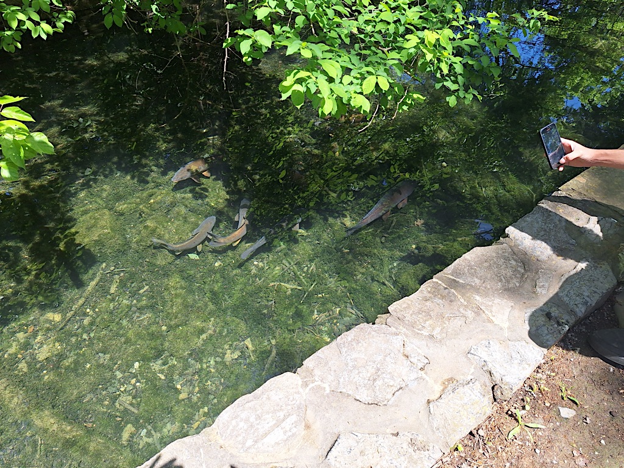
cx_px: 312
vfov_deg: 58.9
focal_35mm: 23
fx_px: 415
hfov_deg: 73.9
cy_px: 234
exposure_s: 1/901
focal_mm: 5.54
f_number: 1.8
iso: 40
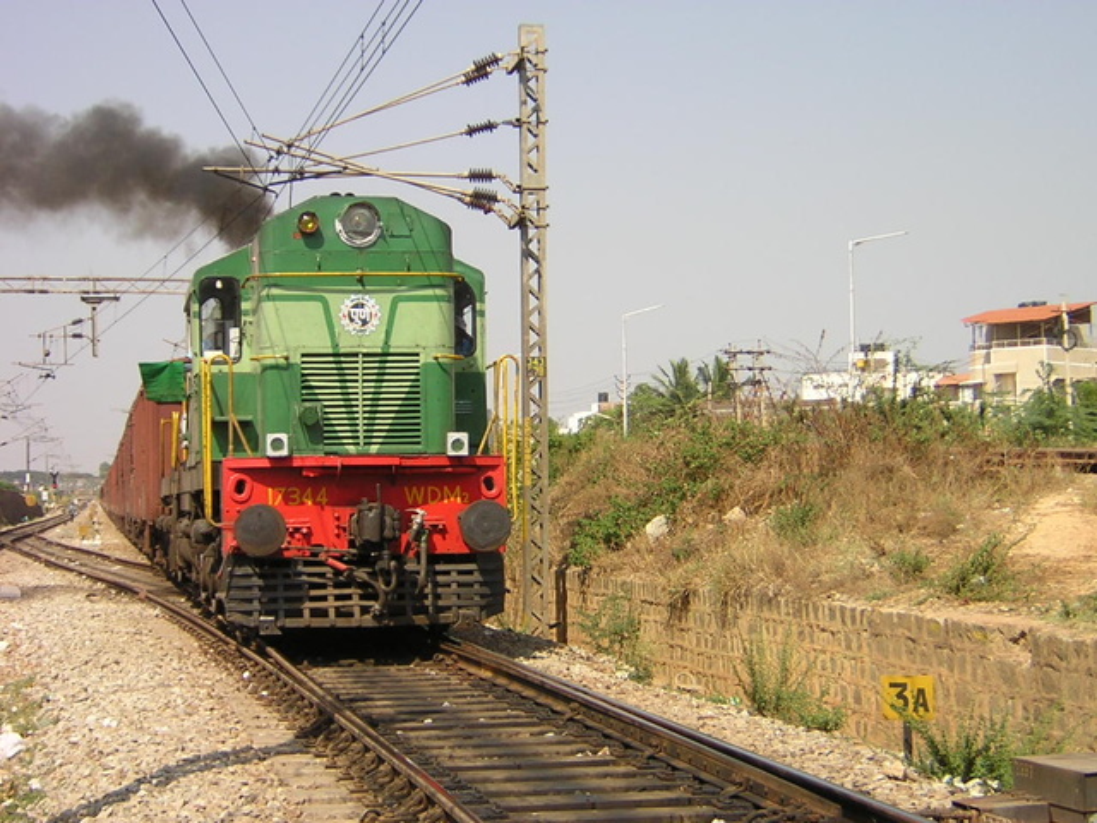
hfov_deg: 27.8
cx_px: 548
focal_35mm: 70
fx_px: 2218
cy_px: 412
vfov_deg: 21.0
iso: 100
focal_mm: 9.1
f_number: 3.6
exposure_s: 1/533
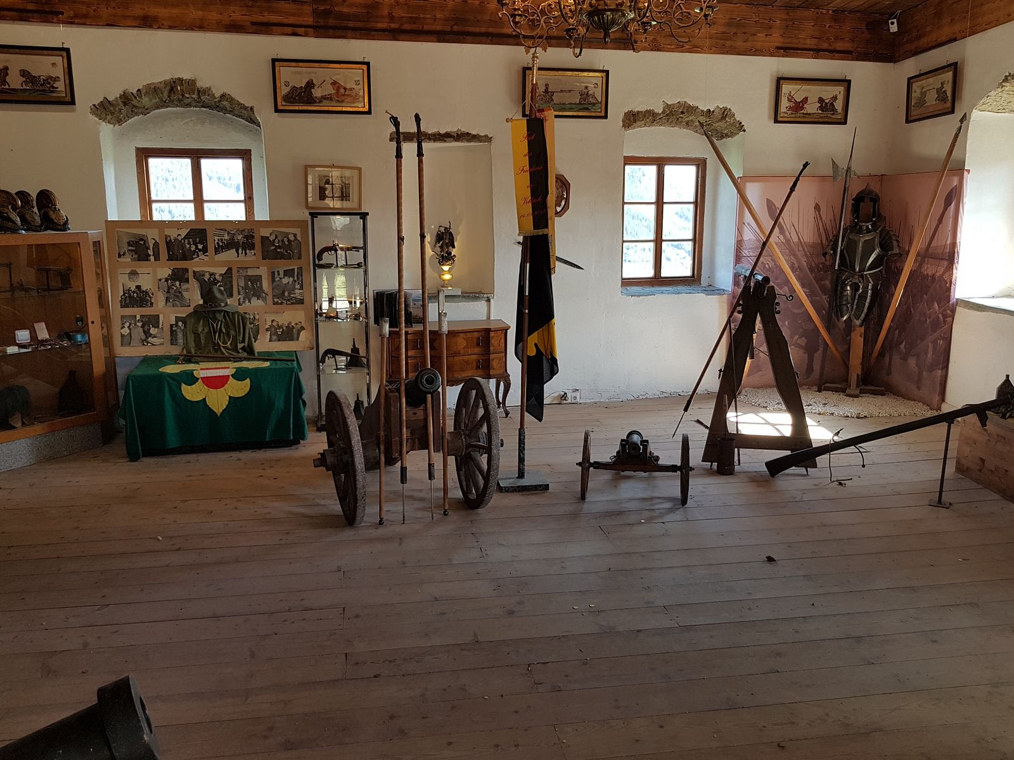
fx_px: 762
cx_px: 507
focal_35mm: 26
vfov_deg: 53.1
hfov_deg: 67.3
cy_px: 380
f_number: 1.7
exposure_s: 1/100
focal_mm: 4.2
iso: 50
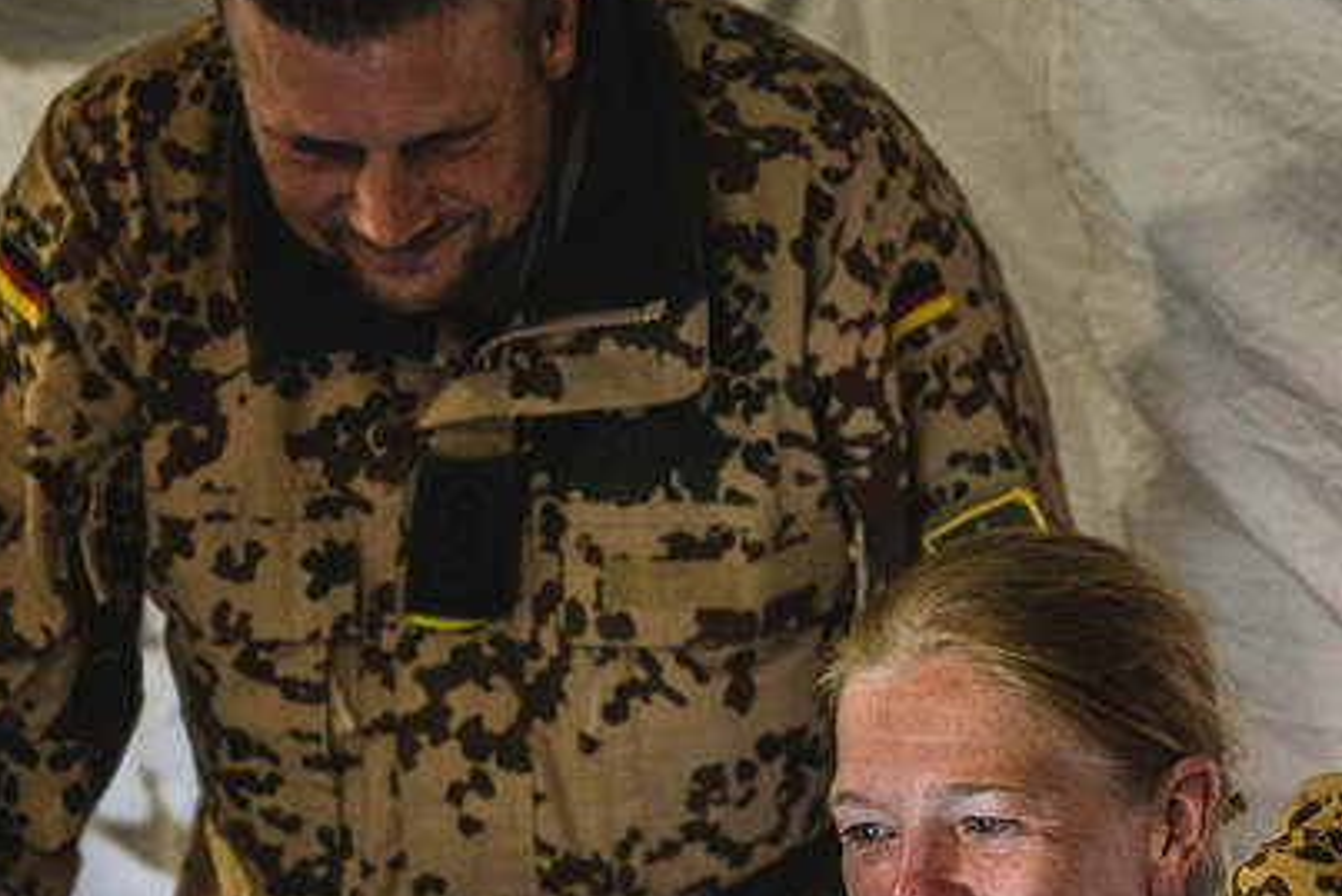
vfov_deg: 6.3
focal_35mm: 217
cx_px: 976
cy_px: 804
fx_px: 8092
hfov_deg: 9.5
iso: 500
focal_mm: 70
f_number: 2.8
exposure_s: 1/50
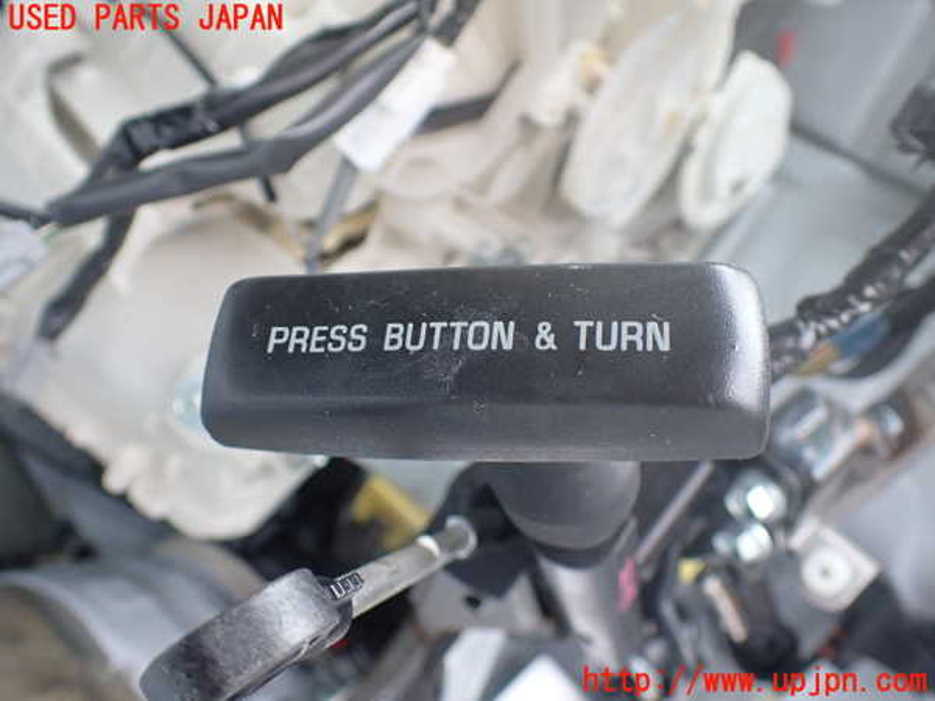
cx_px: 468
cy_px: 350
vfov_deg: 46.8
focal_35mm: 30
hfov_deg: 60.0
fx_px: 810
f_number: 2.3
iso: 320
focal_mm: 5.4
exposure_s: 1/125
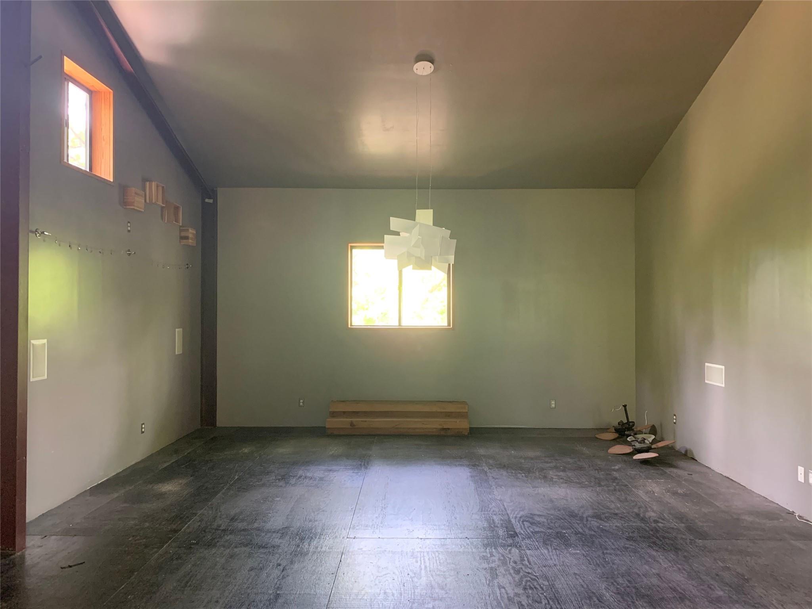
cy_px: 304
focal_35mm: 26
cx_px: 406
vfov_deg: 53.1
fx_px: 610
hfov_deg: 67.3
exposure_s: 1/40
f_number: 1.8
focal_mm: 4.25
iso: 400
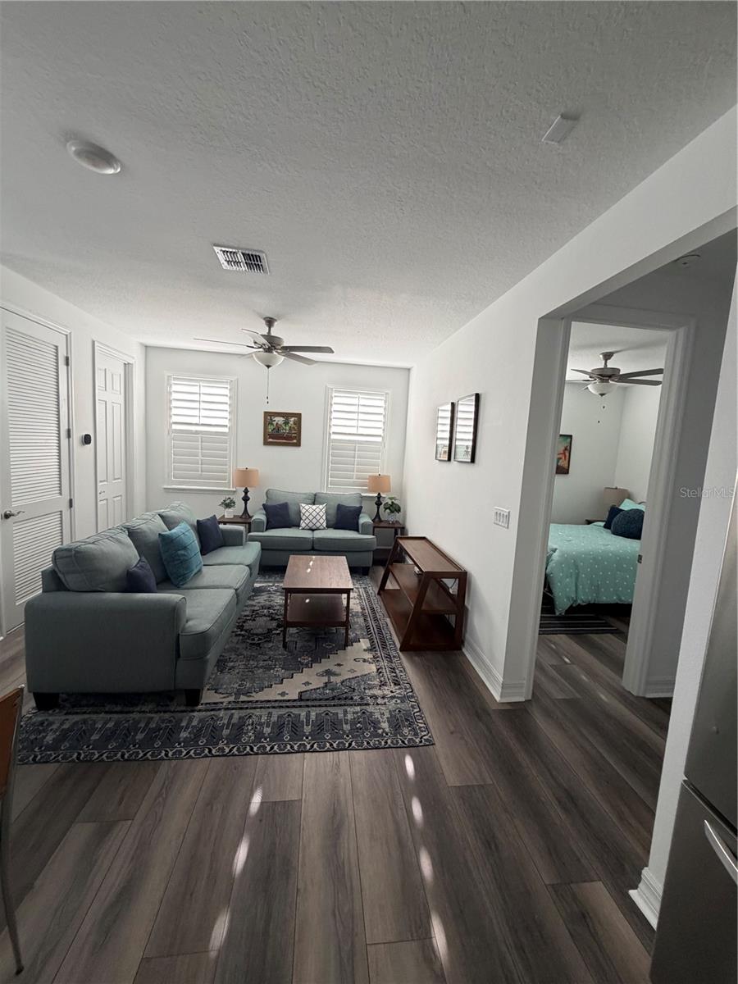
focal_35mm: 14
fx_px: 398
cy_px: 492
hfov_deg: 85.7
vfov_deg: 102.1
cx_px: 369
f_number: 2.2
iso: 200
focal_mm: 2.22
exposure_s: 1/121
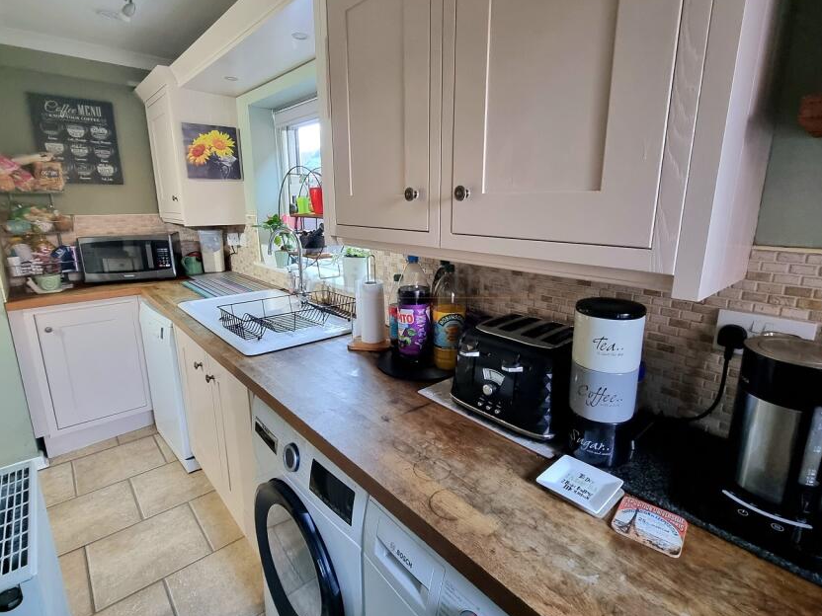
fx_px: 380
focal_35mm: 16
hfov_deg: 94.5
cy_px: 288
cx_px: 410
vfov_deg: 78.0
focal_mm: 2.2
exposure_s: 1/33
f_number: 2.2
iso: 640
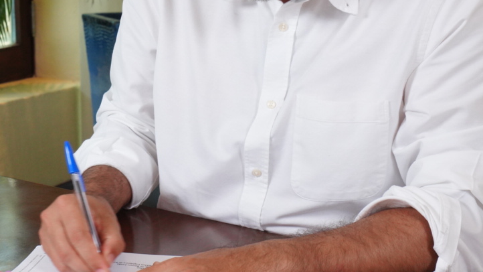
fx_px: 871
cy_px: 76
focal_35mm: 68
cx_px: 193
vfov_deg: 17.6
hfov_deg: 30.9
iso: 2000
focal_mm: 29
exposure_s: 1/160
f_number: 5.6
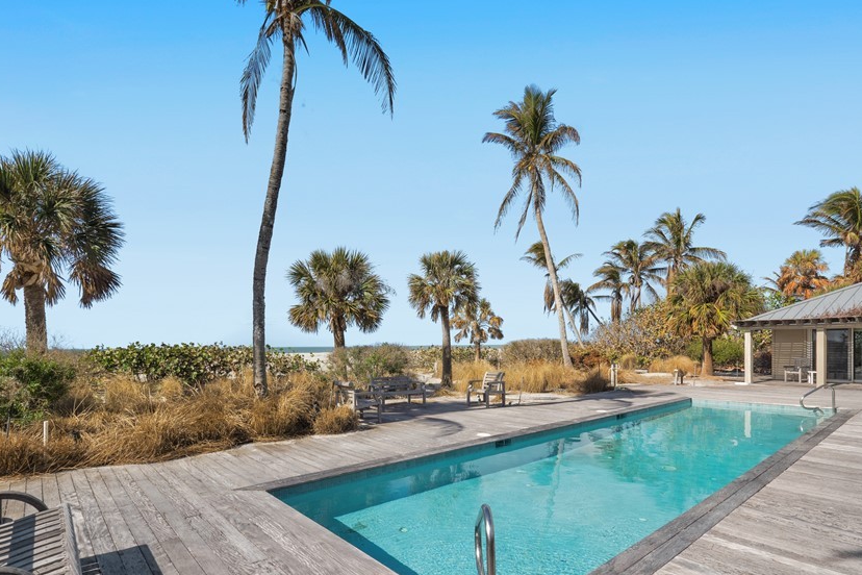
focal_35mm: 18
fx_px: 431
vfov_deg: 66.4
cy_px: 358
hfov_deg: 89.9
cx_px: 407
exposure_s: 1/500
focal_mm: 7
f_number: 7.1
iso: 200
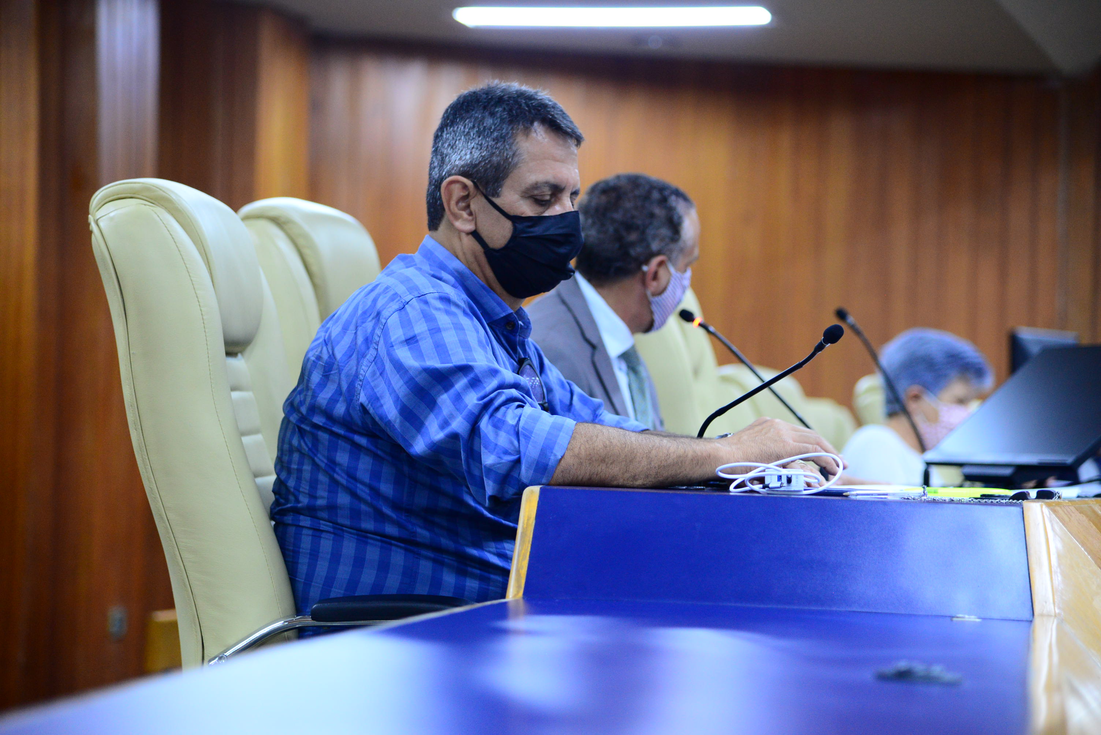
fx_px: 3671
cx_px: 550
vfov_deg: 11.4
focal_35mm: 120
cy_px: 368
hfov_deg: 17.1
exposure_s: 1/60
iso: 2500
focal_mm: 120
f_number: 4
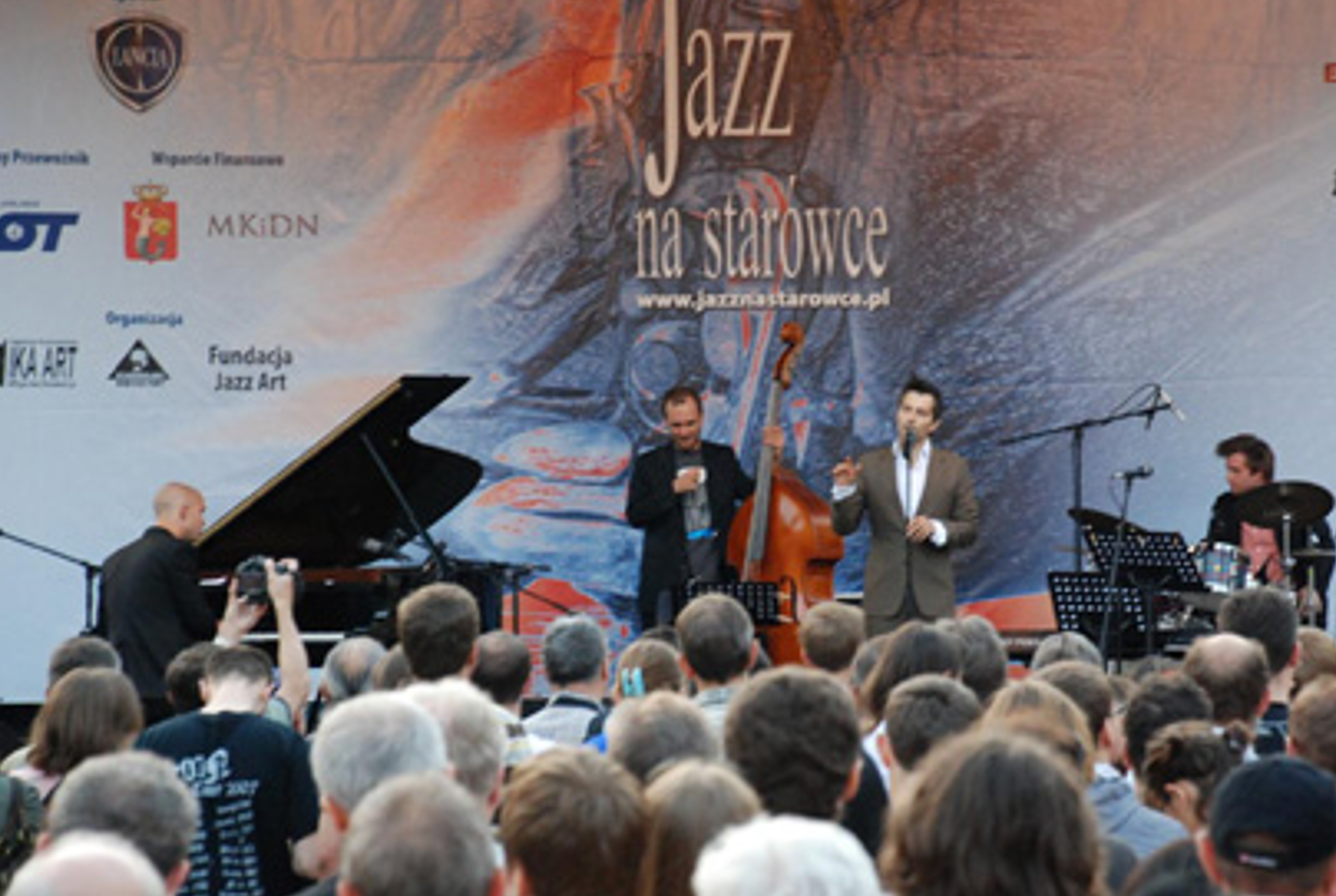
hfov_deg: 12.3
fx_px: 6209
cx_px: 790
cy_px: 478
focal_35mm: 167
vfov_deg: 8.3
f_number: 5.6
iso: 800
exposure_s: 1/80
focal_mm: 90
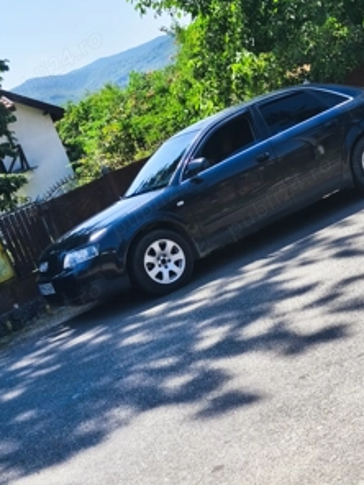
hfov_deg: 21.3
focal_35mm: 69
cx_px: 221
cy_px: 224
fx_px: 967
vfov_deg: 28.2
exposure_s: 1/902
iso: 50
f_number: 1.65
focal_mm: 6.18
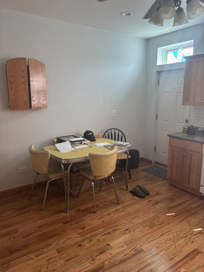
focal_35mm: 26
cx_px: 102
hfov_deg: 53.1
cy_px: 136
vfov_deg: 67.3
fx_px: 204
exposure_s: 1/88
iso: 125
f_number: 1.6
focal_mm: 5.96
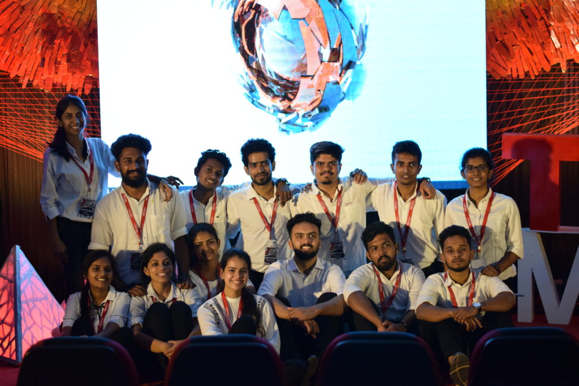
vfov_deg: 18.2
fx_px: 1206
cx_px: 290
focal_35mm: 75
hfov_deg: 27.0
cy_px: 193
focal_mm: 50
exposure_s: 1/250
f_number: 1.8
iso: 1000
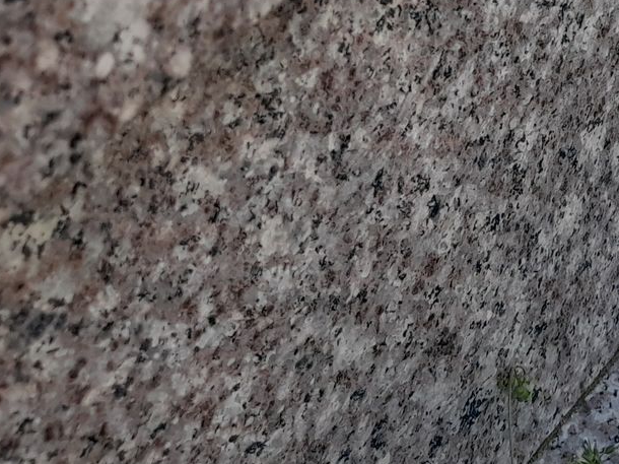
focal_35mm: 82
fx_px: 1466
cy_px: -226
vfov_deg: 16.4
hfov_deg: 22.1
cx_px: 732
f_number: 2
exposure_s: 1/361
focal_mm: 4.6
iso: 20
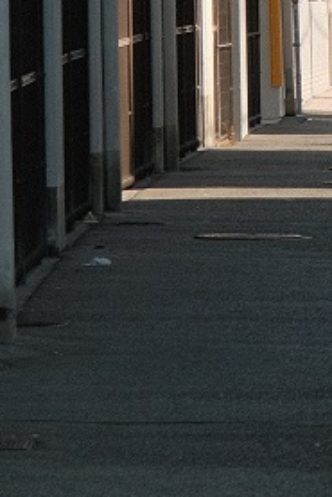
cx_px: 703
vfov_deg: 3.6
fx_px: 7847
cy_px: -572
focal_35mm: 568
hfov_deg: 2.4
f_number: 5
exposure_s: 1/800
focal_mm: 70
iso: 400
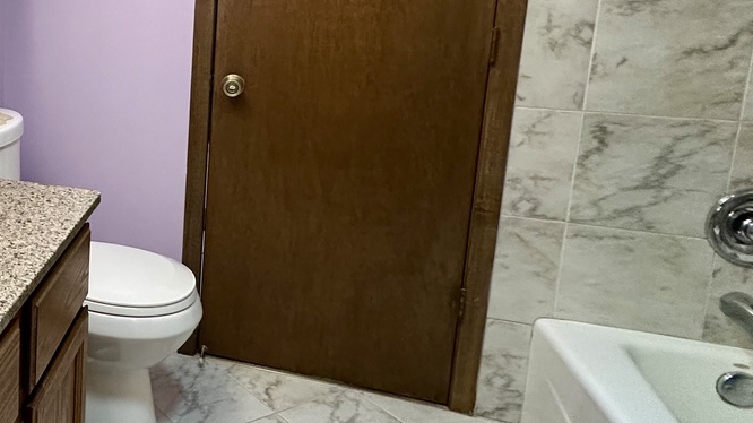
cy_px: 81
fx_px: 659
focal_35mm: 33
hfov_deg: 49.4
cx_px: 11
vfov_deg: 34.4
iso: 500
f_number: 2.2
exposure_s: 1/60
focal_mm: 2.22
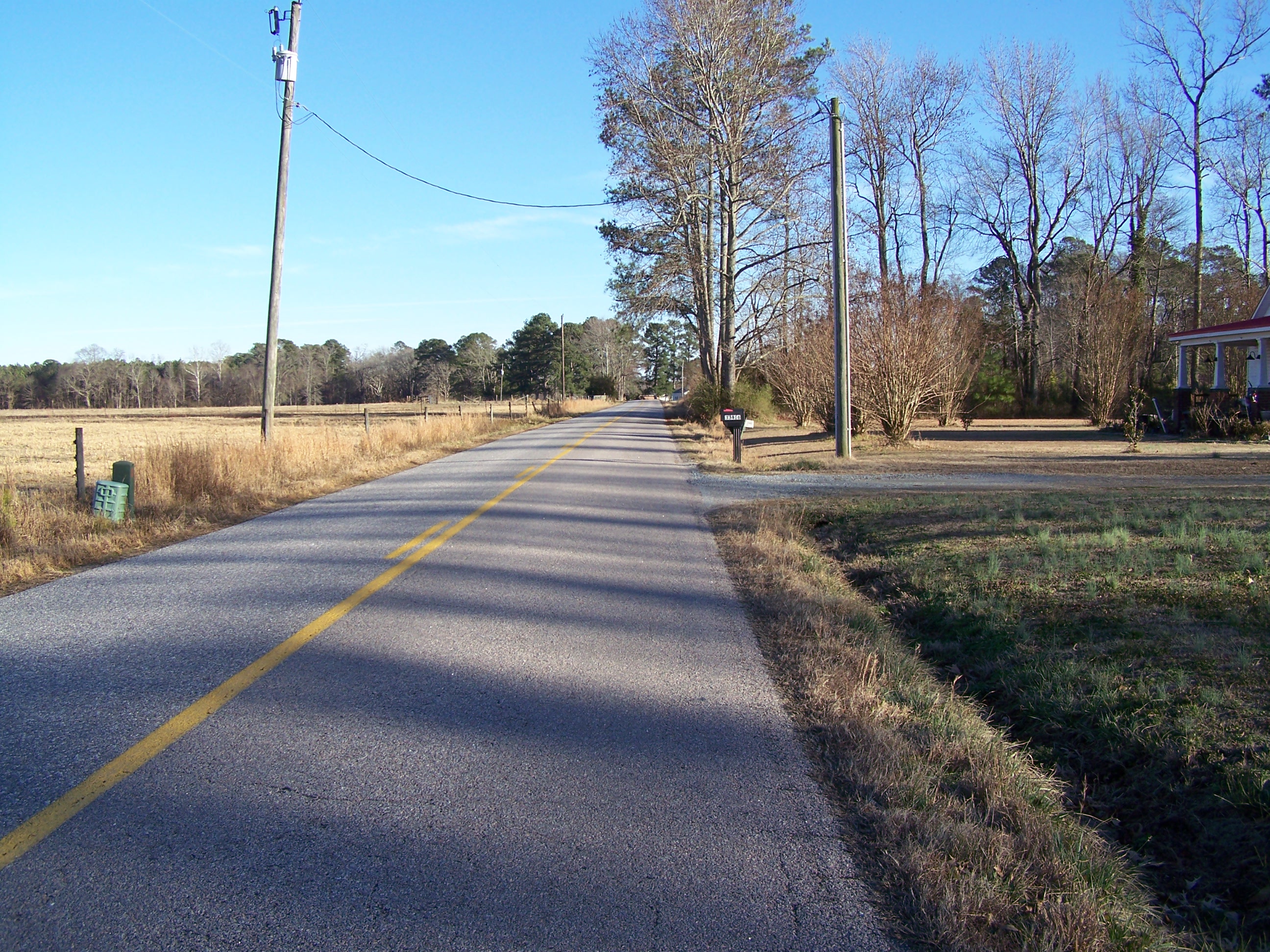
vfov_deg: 37.7
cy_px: 476
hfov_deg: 49.0
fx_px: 1394
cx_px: 635
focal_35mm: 38
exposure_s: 1/250
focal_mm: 6.3
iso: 64
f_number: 4
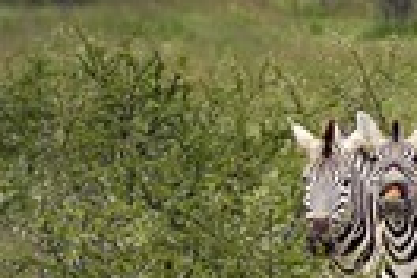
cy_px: 88
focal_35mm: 892
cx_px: 644
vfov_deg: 1.5
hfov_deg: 2.3
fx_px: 10332
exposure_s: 1/800
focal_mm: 280
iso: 400
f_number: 8
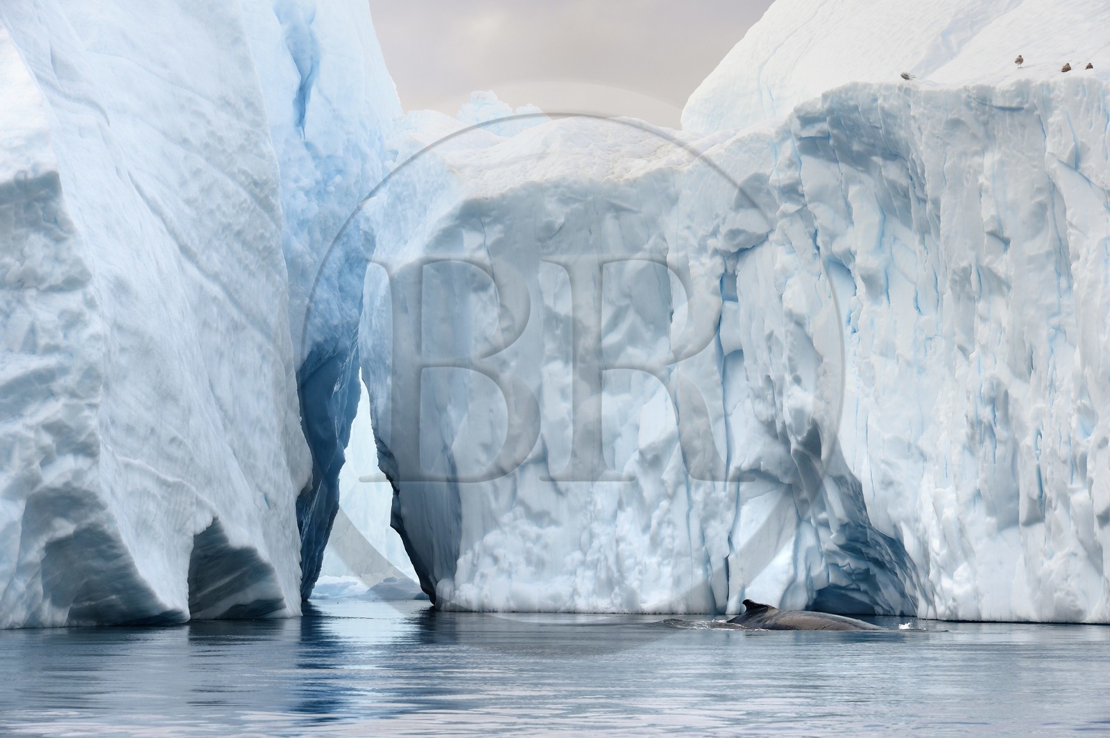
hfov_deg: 7.4
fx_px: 8626
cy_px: 369
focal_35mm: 280
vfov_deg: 4.9
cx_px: 555
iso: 400
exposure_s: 1/640
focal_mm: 280
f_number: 8
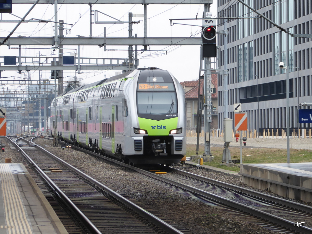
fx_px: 2001
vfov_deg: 6.7
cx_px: 156
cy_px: 117
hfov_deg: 8.9
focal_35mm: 222
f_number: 5.6
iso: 125
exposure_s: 1/80
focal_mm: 35.8
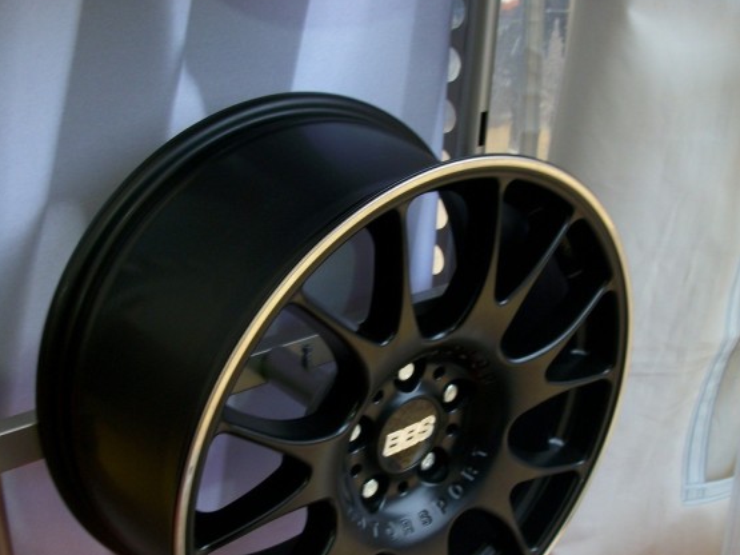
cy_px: 388
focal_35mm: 49
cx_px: 379
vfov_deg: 29.4
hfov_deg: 38.9
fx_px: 1047
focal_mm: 5.7
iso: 80
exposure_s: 1/80
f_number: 2.9
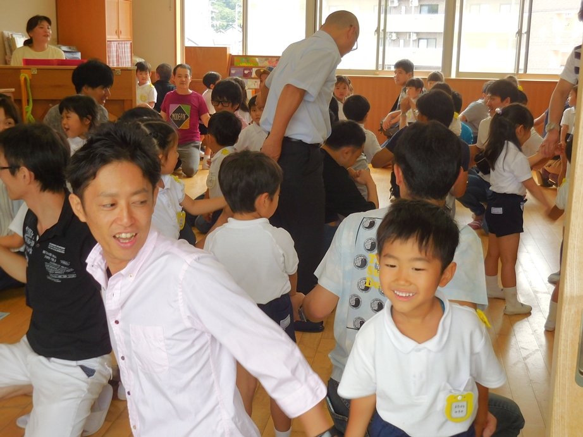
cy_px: 218
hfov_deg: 42.1
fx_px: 758
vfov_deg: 32.2
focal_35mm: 45
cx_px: 292
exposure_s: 1/60
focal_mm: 8.1
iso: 125
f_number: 4.2
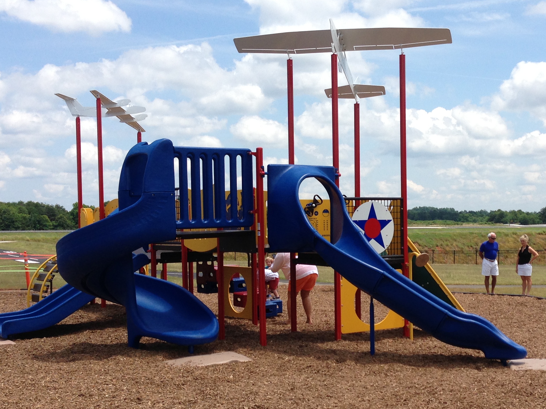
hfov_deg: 33.5
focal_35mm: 57
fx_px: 899
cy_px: 246
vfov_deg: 25.6
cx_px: 368
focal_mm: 4.13
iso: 50
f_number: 2.4
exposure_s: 1/1642
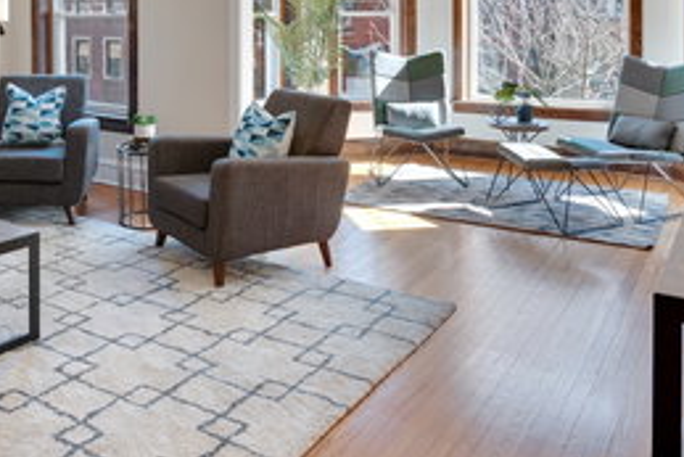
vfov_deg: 34.3
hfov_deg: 50.4
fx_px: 703
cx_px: 199
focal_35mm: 37
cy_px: 58
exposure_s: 1/4
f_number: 8
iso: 500
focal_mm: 20
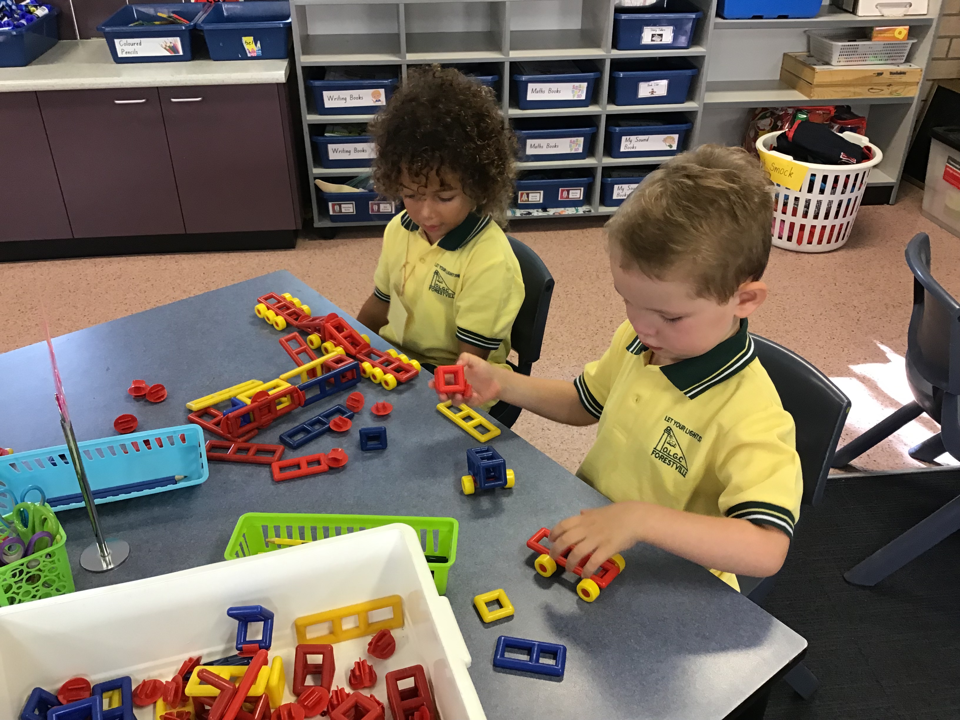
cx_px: 480
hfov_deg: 58.4
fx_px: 860
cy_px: 360
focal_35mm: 31
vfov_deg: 45.4
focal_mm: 3.3
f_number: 2.4
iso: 100
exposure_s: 1/33
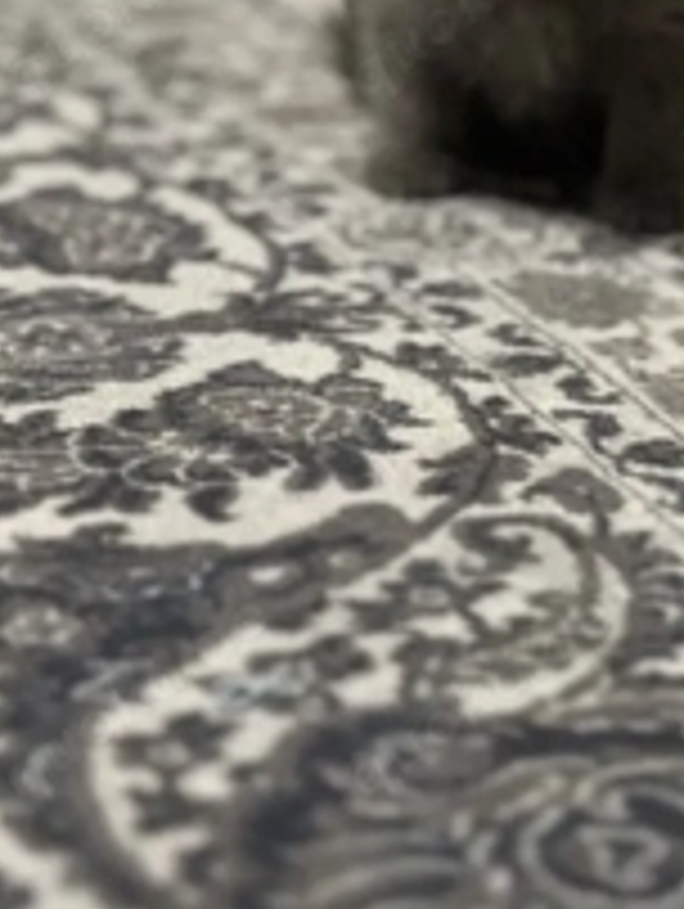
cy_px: 45
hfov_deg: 15.5
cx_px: 576
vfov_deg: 20.1
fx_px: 2498
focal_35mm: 95
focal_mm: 6.86
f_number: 1.78
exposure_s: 1/40
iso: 400
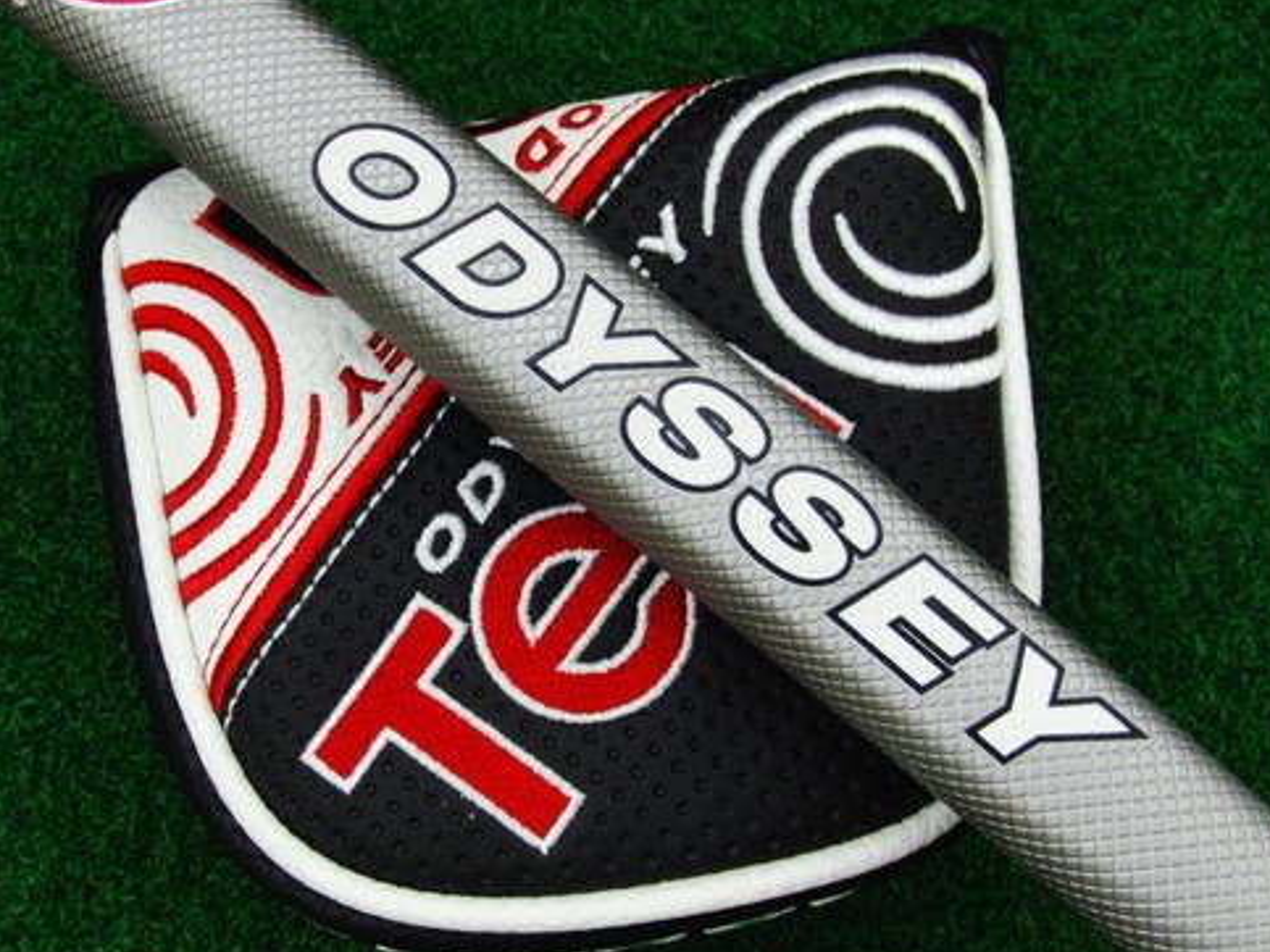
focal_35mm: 49
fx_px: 1797
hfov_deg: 38.7
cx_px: 502
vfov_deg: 29.7
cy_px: 437
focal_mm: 6.42
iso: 320
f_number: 3.6
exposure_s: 1/80
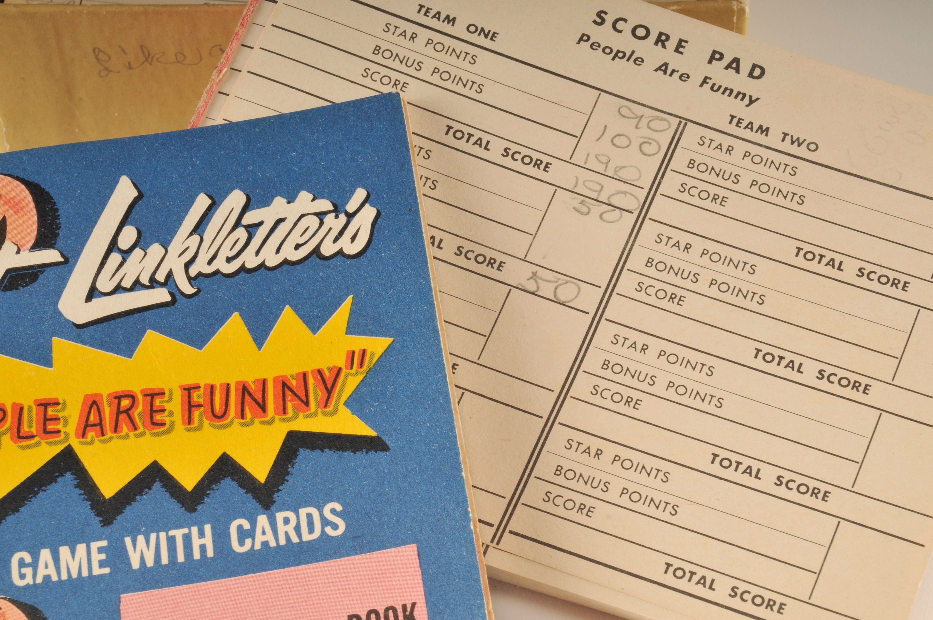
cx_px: 466
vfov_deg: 16.5
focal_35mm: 82
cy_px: 310
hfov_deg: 24.6
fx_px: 2136
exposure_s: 1/250
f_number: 20
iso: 160
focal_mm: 55
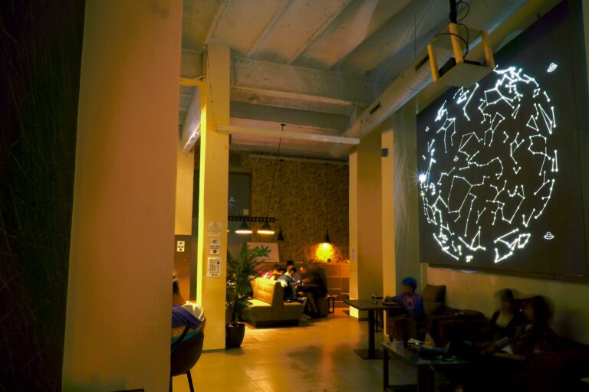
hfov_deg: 67.4
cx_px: 294
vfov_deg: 47.9
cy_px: 196
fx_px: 442
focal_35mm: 27
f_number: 22
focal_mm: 18
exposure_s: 15
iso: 100
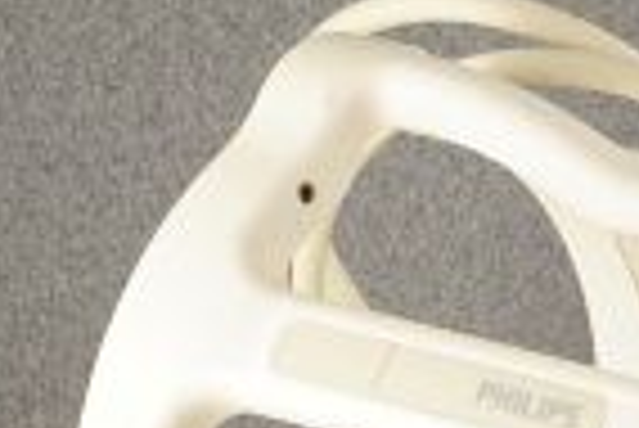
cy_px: 881
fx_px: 3749
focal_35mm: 211
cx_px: 855
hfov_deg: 9.5
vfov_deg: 6.3
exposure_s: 1/160
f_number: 13
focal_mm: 50
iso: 1600
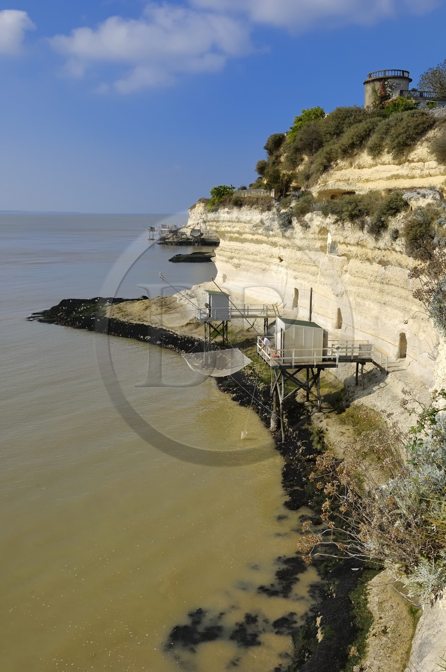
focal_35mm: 30
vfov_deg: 62.0
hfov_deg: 43.5
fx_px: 559
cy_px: 336
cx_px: 223
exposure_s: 1/160
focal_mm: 20
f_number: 11
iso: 100
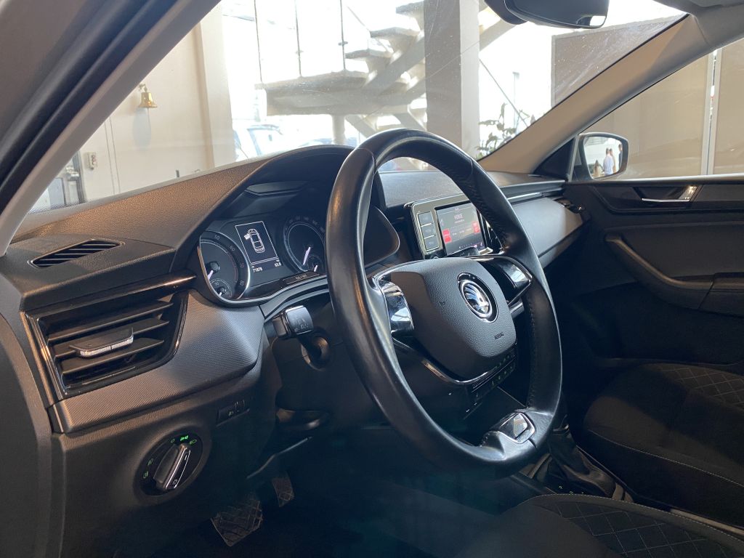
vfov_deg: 53.1
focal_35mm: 26
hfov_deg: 67.3
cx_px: 372
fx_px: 559
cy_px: 279
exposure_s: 1/50
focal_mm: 4.25
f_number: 1.8
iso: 160
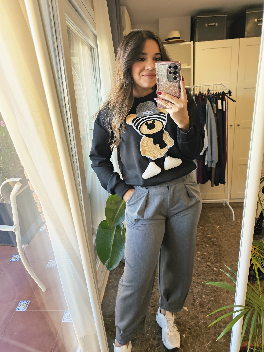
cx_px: 132
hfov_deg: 58.9
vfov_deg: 73.9
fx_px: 234
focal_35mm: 23
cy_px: 176
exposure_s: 1/142
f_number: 1.7
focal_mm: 6.3
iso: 250
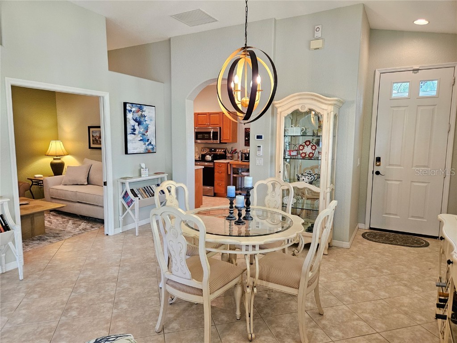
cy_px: 172
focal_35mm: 23
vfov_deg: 58.9
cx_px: 228
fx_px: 304
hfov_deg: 73.9
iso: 400
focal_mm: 5.4
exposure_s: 1/120
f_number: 1.8
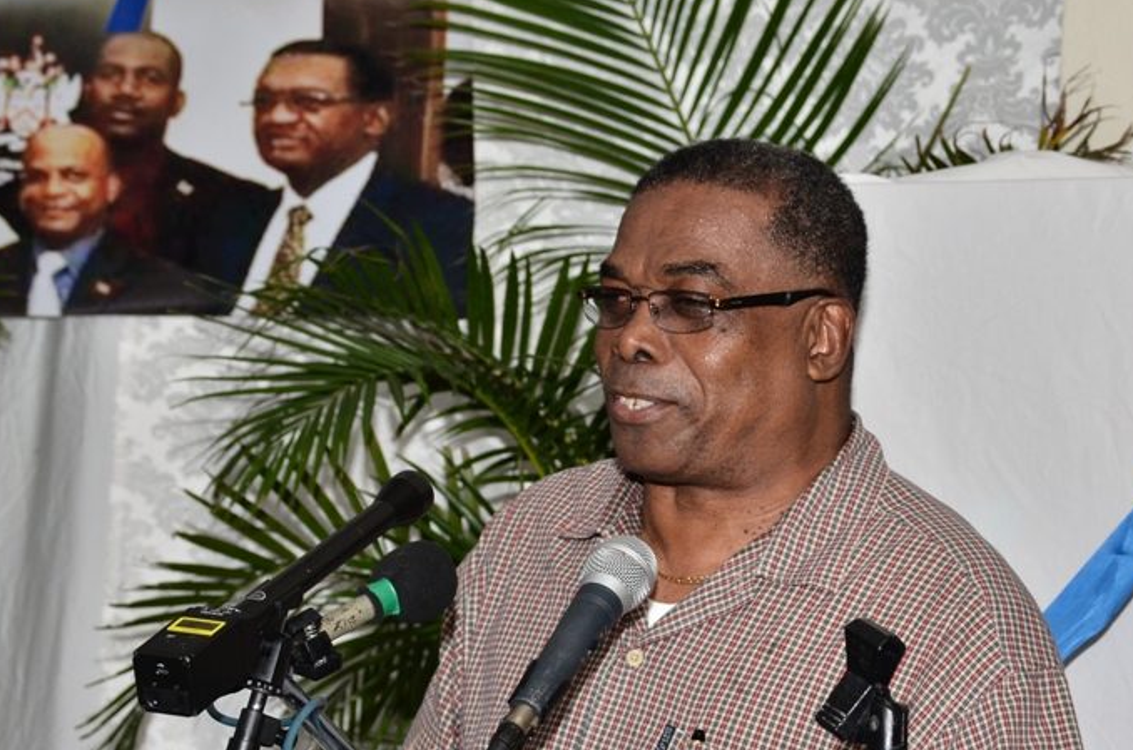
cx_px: 623
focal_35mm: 136
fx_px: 4271
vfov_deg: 10.0
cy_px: 518
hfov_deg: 15.1
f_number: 6.3
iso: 500
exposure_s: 1/60
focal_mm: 60
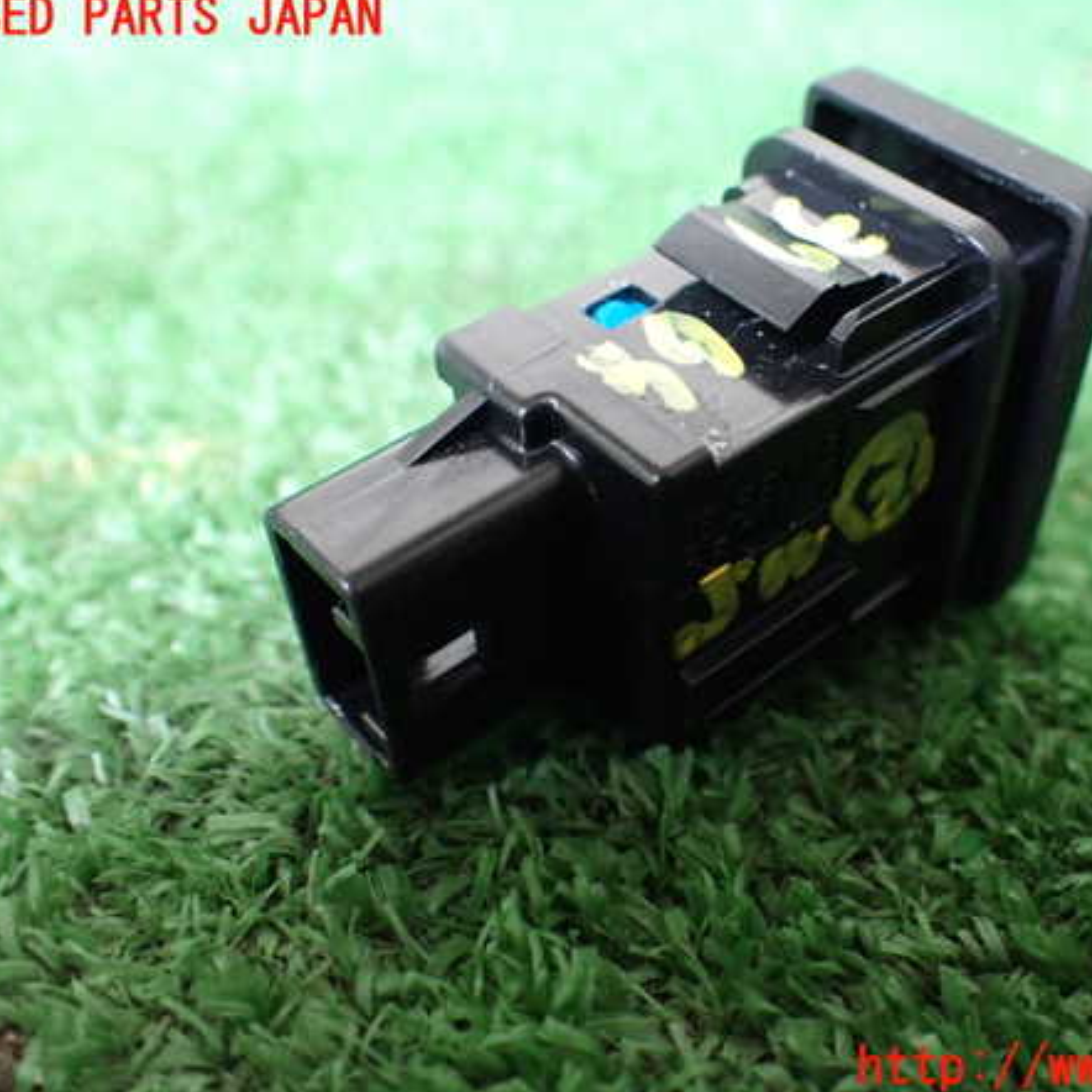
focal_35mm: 36
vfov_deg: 46.0
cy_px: 544
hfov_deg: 45.7
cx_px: 674
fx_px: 1285
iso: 800
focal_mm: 5.4
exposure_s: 1/30
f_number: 2.3
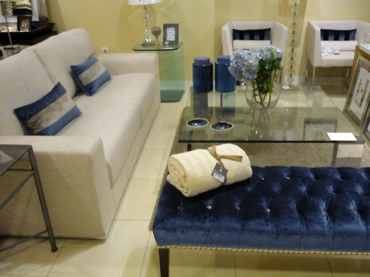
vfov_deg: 42.9
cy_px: 138
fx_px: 353
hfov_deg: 55.4
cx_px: 185
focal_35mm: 33
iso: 400
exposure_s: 1/20
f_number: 2.8
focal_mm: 5.5
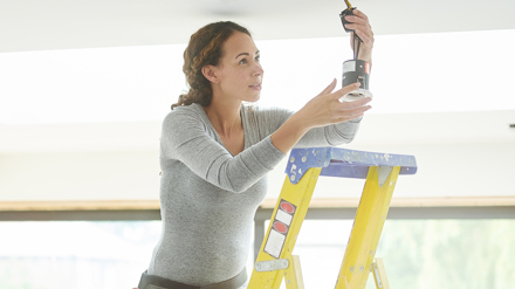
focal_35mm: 114
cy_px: 121
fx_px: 1556
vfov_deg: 10.6
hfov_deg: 18.7
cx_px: 170
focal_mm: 70
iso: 500
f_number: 2.8
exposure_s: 1/100
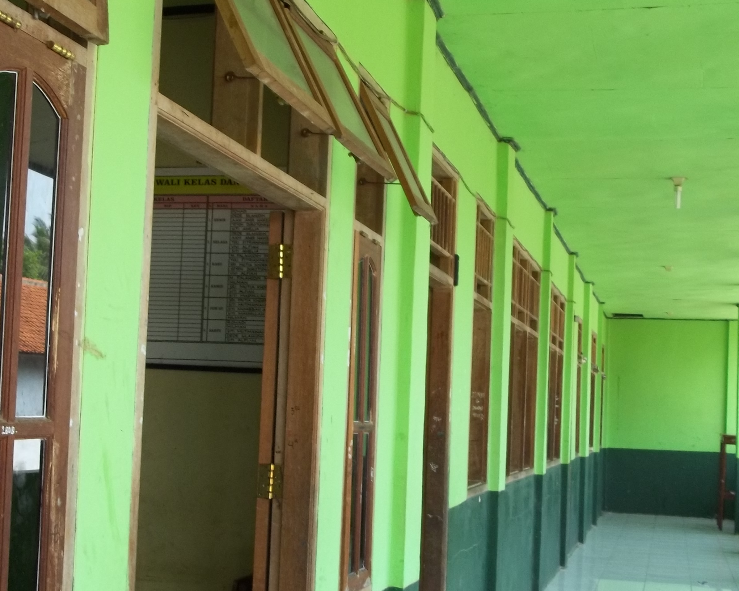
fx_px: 1225
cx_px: 302
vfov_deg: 27.1
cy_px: 339
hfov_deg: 33.5
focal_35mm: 56
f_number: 2.9
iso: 64
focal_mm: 5.7
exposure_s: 1/125
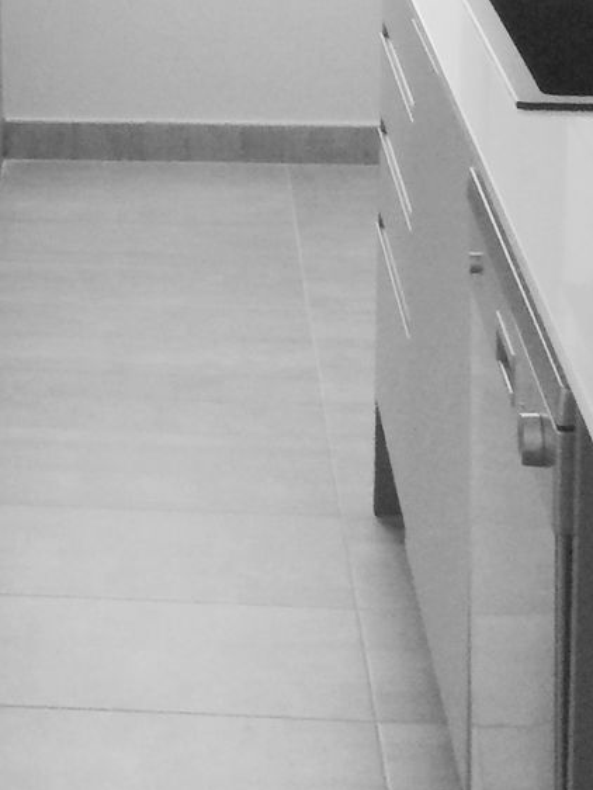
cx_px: -79
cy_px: -178
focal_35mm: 110
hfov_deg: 13.2
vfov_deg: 17.0
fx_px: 2511
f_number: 2.2
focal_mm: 4.15
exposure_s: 1/33
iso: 64
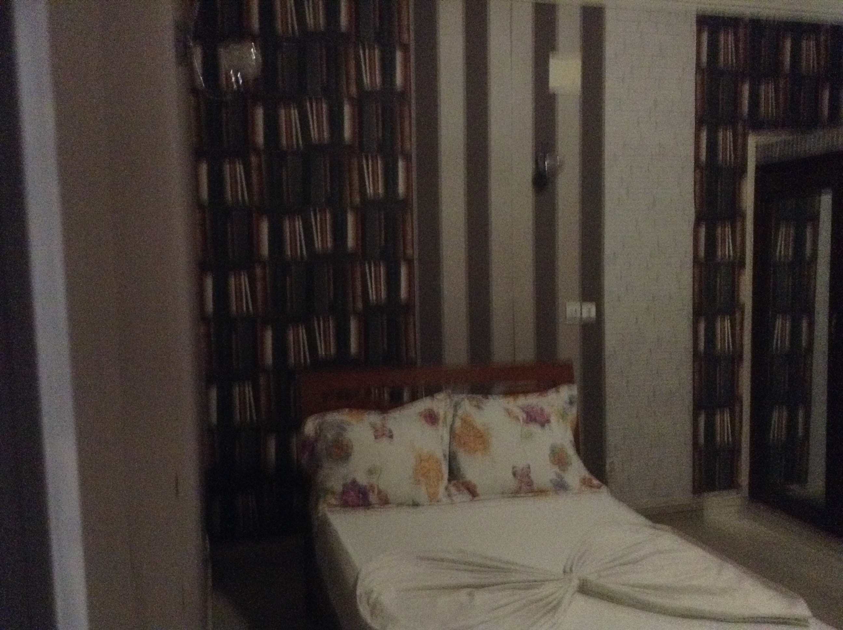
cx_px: 422
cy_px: 315
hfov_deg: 55.4
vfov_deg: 42.8
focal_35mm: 33
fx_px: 802
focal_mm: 3.3
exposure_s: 1/15
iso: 640
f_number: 2.4
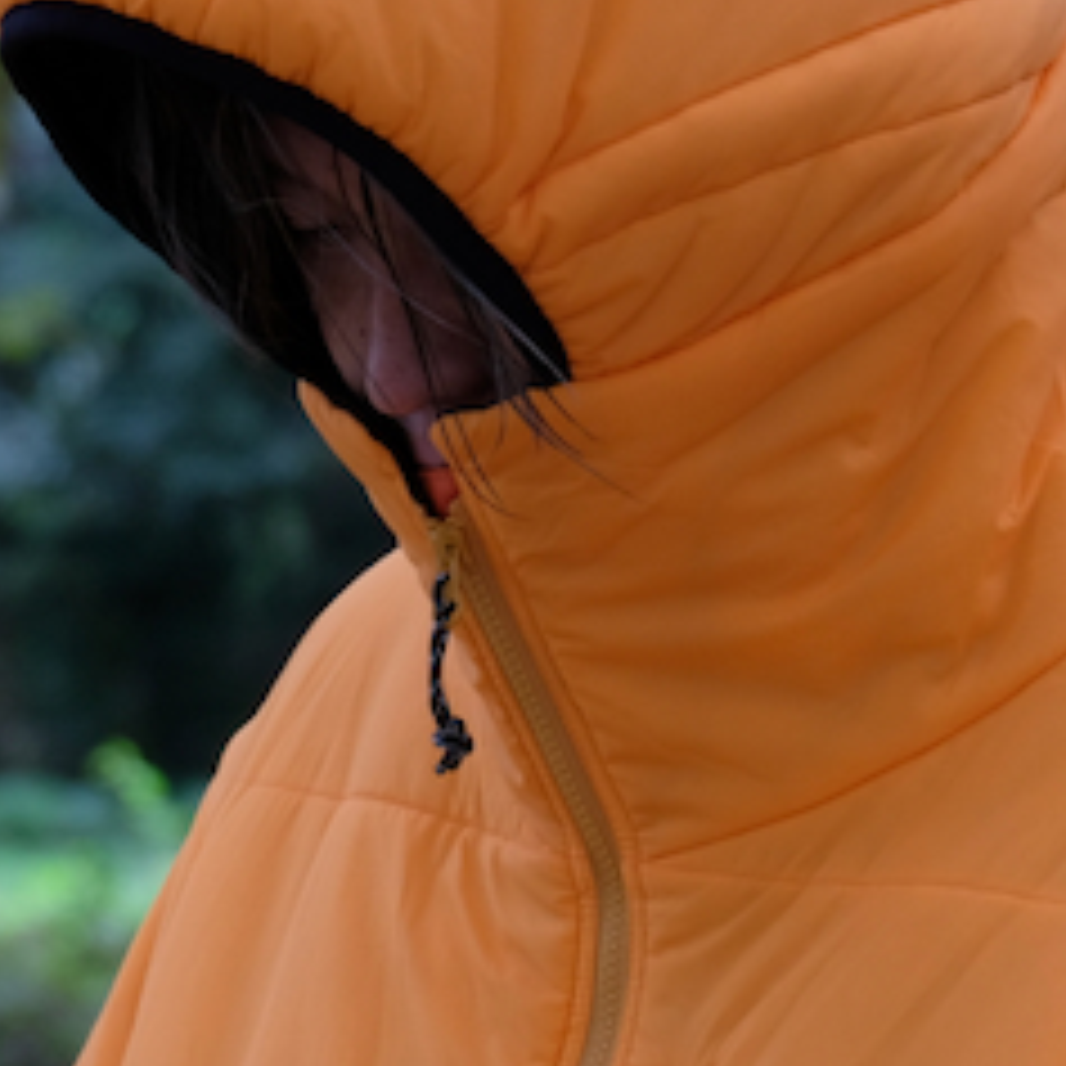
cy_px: 362
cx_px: 594
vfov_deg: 5.1
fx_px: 12020
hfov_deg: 5.1
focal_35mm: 345
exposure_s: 1/75
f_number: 5.6
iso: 500
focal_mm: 75.4
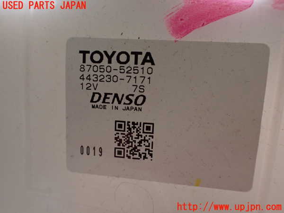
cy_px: 106
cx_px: 142
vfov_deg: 46.8
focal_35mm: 30
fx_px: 246
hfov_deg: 60.0
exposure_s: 1/60
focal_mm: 5.4
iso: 800
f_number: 2.3
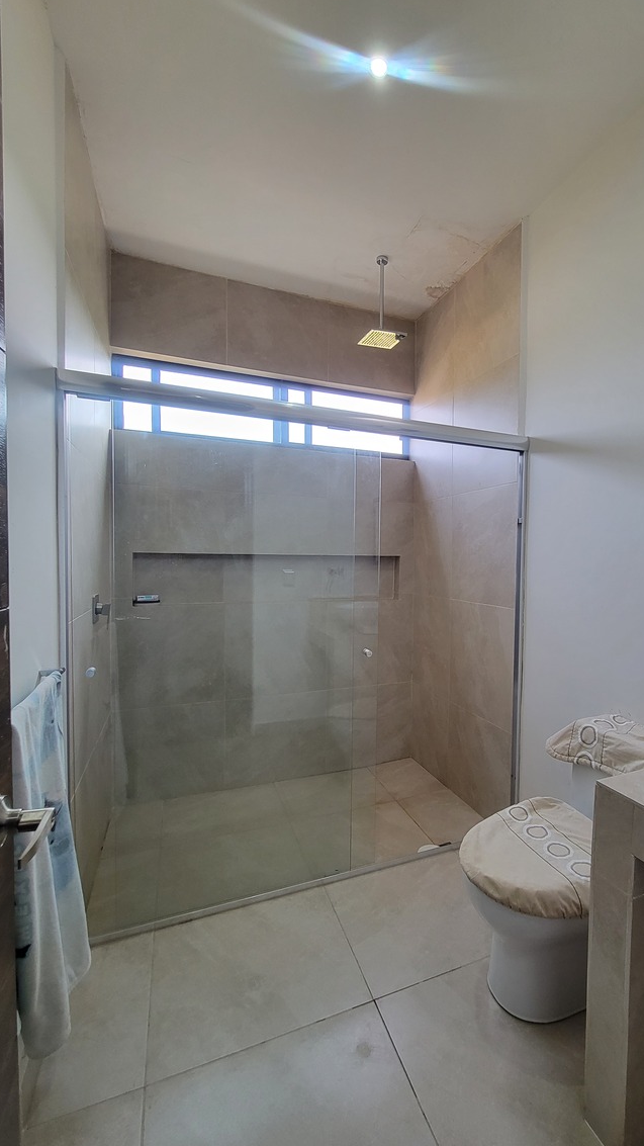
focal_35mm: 15
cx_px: 399
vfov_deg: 103.0
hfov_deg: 69.5
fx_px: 456
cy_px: 580
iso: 160
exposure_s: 1/60
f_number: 2.2
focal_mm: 2.2
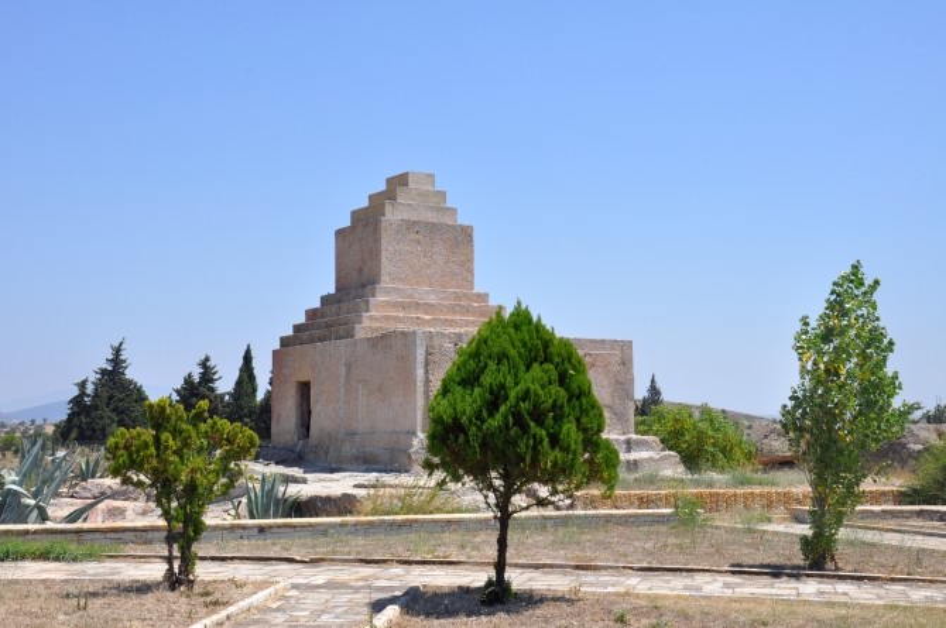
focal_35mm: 52
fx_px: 1378
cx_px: 473
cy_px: 314
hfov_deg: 37.9
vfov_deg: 25.7
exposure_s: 1/200
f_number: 14
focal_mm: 35
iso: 200
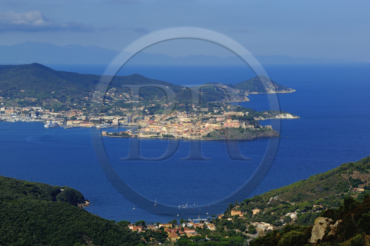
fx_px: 1284
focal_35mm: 125
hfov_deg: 16.4
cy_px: 123
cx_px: 185
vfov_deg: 10.9
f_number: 13
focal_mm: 125
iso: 200
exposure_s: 1/250
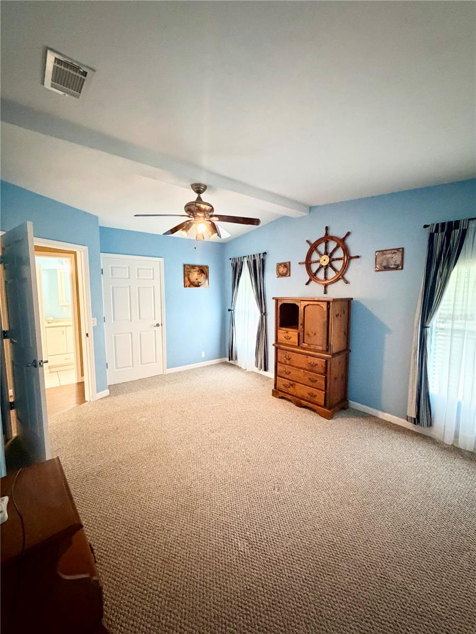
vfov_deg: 102.1
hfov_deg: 85.7
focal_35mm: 14
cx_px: 238
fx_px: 257
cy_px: 317
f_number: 2.2
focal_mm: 2.22
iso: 1000
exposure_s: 1/40
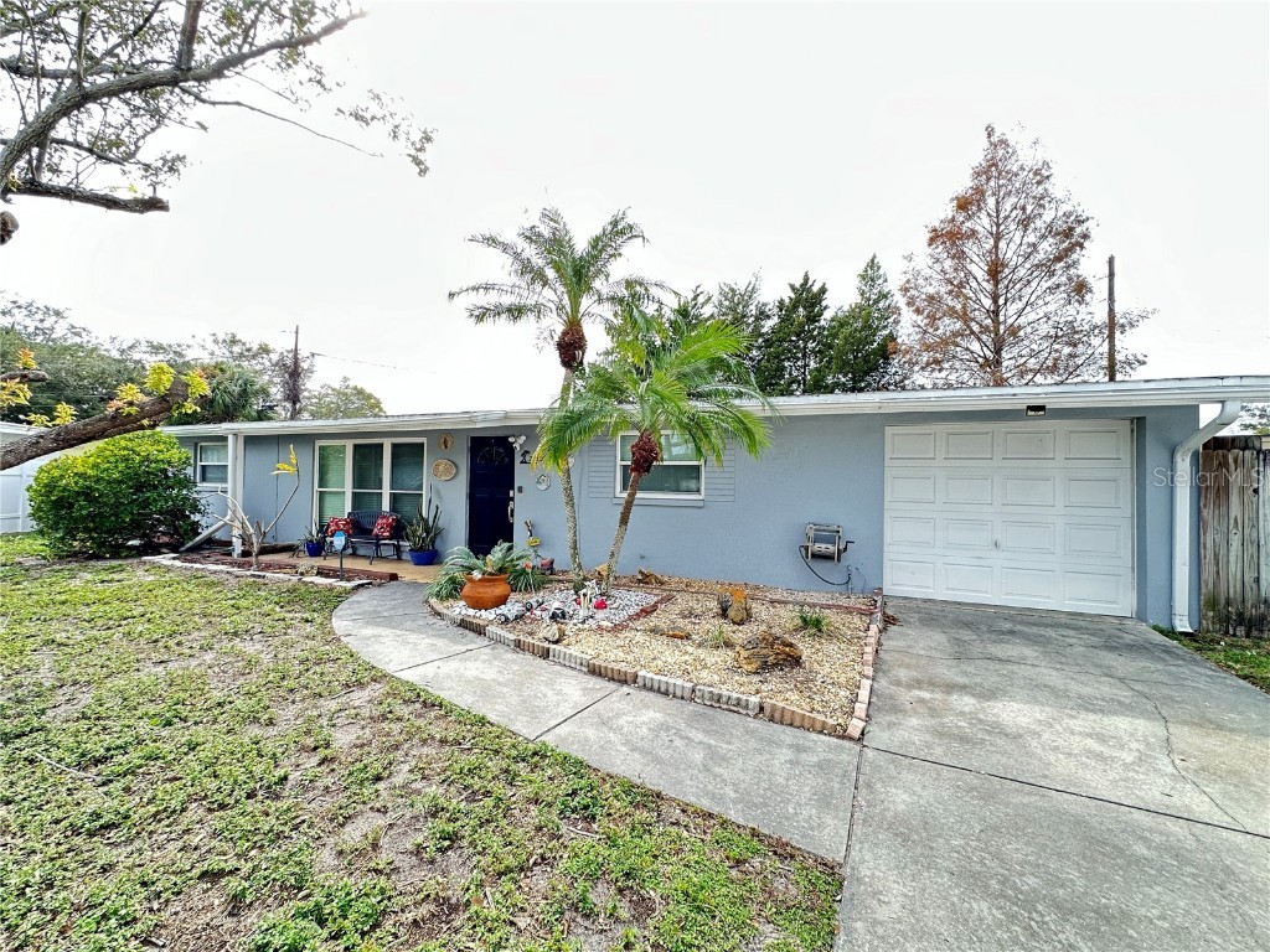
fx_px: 514
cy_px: 476
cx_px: 635
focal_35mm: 14
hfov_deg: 102.1
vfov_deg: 85.7
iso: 40
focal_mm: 2.22
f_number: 2.2
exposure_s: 1/104
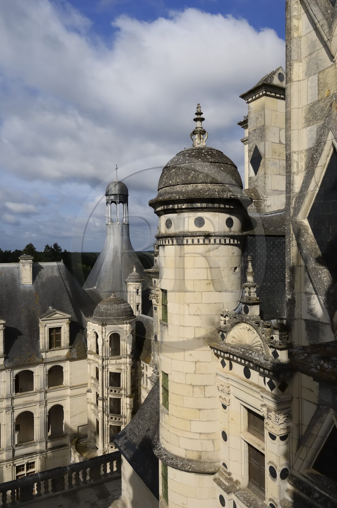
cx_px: 168
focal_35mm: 27
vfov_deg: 67.5
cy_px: 254
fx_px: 380
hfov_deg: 47.8
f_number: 13
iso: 100
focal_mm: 18
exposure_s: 1/160
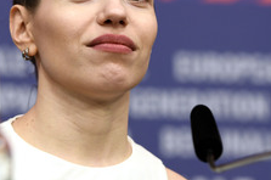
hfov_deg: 7.0
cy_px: 72
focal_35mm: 293
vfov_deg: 4.7
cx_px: 134
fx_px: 2202
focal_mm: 145
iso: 1000
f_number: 3.5
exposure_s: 1/250
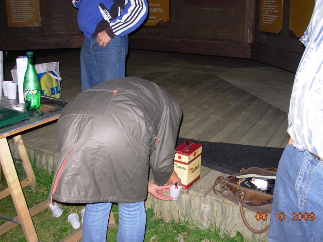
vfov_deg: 37.7
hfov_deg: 49.0
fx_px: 355
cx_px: 162
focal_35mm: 38
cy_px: 121
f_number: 2.9
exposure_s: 1/78.3
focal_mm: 6.3
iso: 122
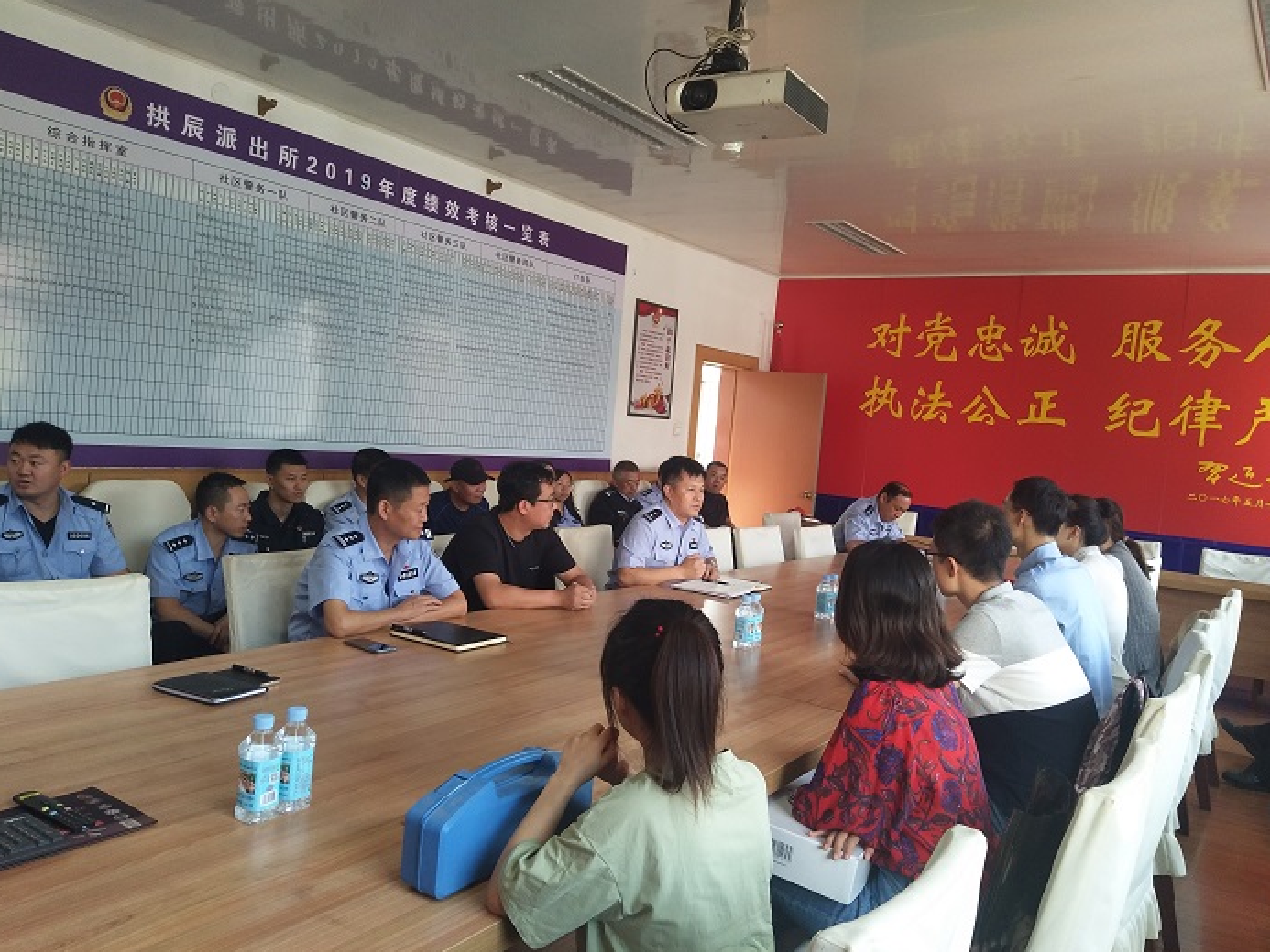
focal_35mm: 27
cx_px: 654
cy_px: 487
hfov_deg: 65.3
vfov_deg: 51.4
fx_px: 991
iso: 100
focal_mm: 3.88
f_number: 2
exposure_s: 1/50
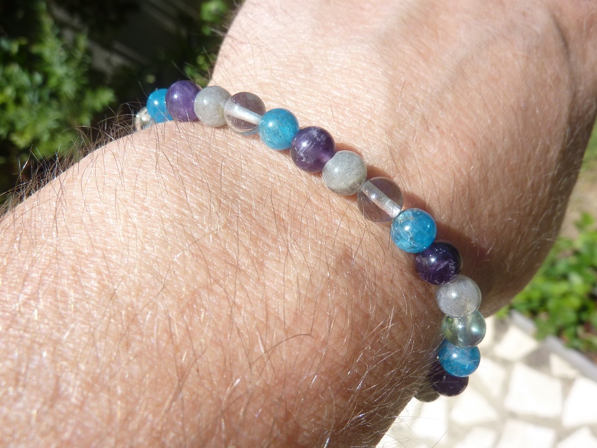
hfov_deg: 69.4
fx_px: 431
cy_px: 224
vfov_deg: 54.9
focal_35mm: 25
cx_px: 298
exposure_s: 1/500
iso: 80
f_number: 4
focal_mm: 4.1
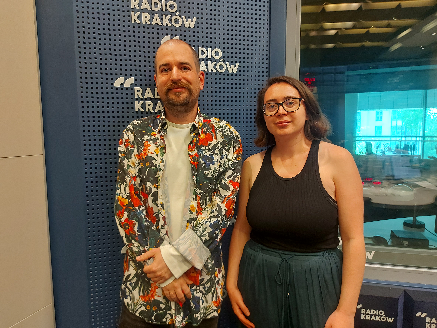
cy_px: 164
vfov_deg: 56.8
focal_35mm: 24
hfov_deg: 71.6
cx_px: 218
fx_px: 303
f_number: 1.8
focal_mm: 5.23
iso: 250
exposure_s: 1/33
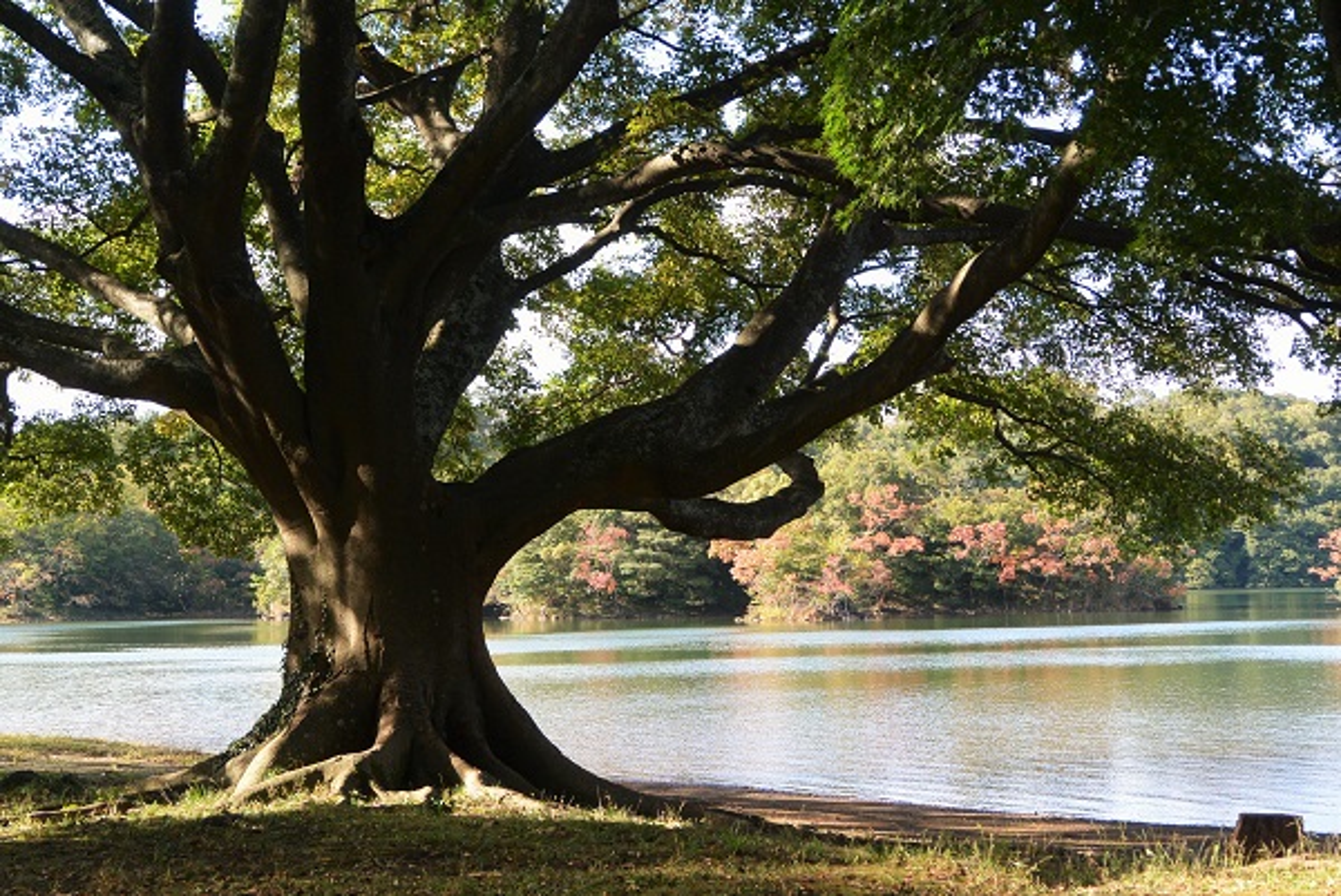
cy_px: 448
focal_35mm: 47
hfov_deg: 41.9
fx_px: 1752
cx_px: 670
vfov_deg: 28.7
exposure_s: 1/125
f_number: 4.5
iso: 220
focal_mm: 17.5
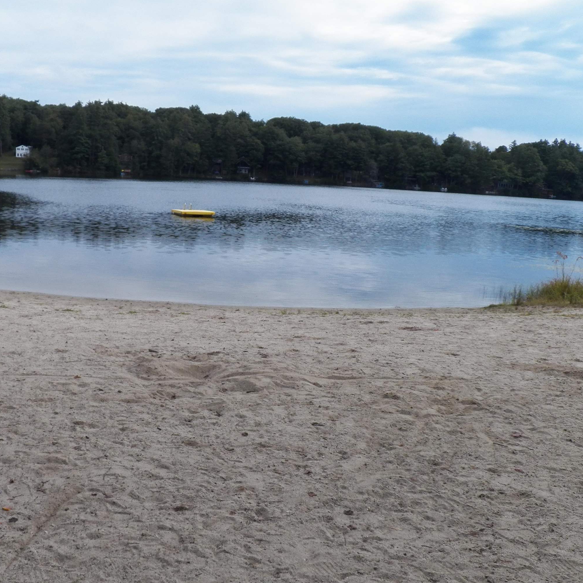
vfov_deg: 43.8
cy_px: 320
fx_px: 724
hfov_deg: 43.6
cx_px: 226
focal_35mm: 38
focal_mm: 4.9
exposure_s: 1/1000
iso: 125
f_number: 4
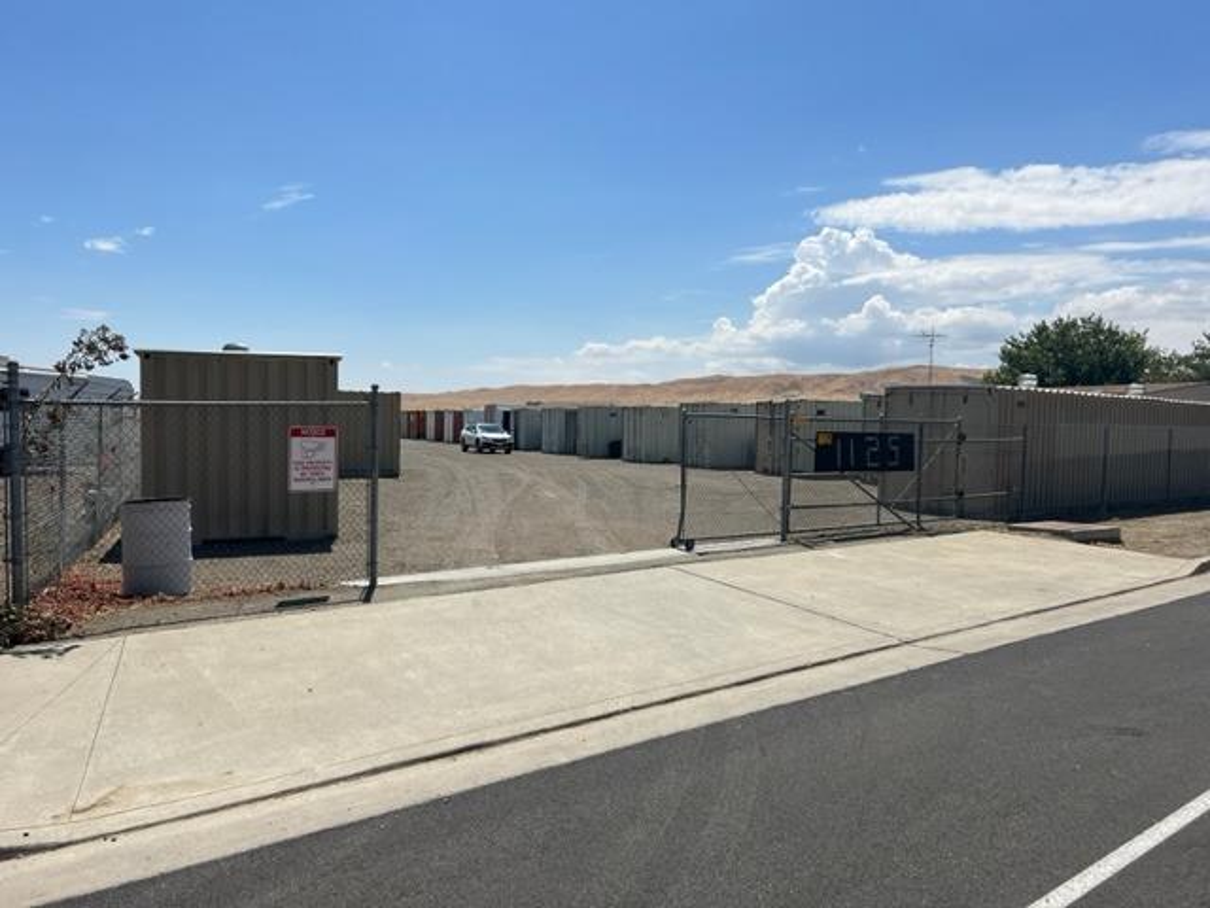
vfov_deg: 53.1
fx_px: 909
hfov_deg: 67.3
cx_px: 605
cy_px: 454
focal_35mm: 26
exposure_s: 1/9434
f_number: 1.5
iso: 50
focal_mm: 5.7
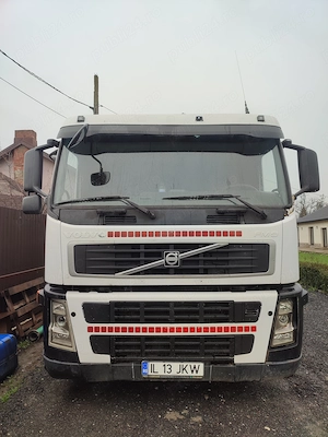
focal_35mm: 25
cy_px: 218
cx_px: 164
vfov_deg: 69.4
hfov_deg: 54.9
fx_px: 316
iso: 50
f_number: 1.9
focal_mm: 6.04
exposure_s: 1/121
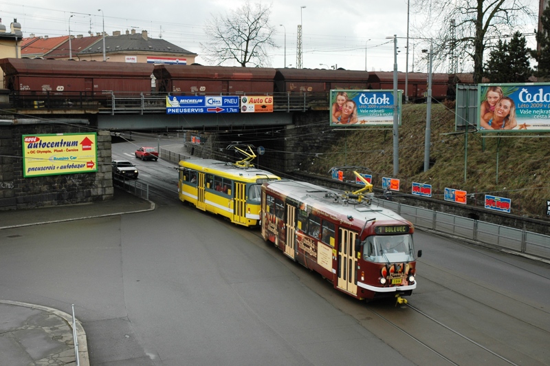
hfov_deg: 42.4
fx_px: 710
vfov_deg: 28.9
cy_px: 183
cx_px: 275
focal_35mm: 46
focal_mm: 31
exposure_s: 1/200
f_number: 7.1
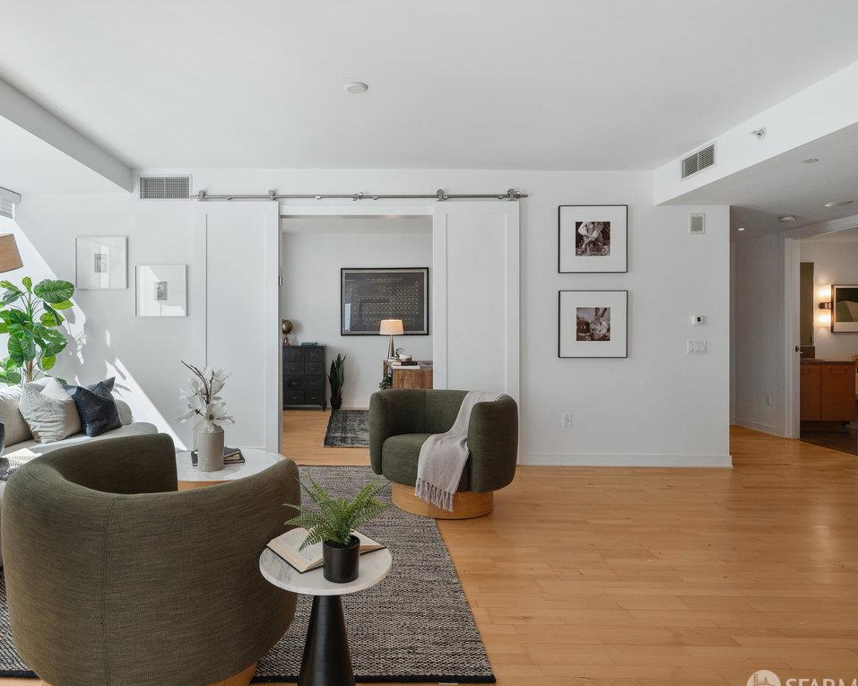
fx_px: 508
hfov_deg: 79.6
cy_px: 350
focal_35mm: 20
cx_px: 351
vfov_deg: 68.1
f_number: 11
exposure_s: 1/40
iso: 400
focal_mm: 17
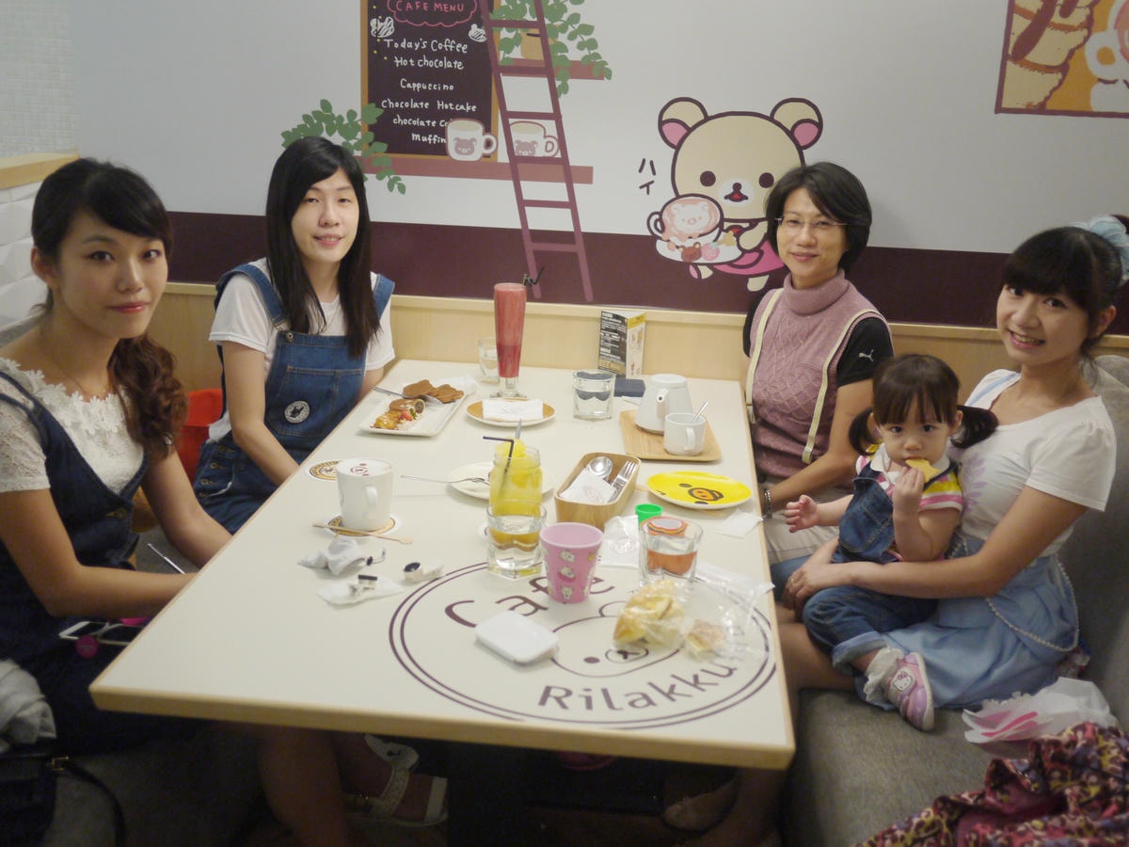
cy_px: 424
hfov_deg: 46.8
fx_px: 1305
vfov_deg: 36.0
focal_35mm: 40
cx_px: 564
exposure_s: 1/125
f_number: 1.7
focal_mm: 20
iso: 400
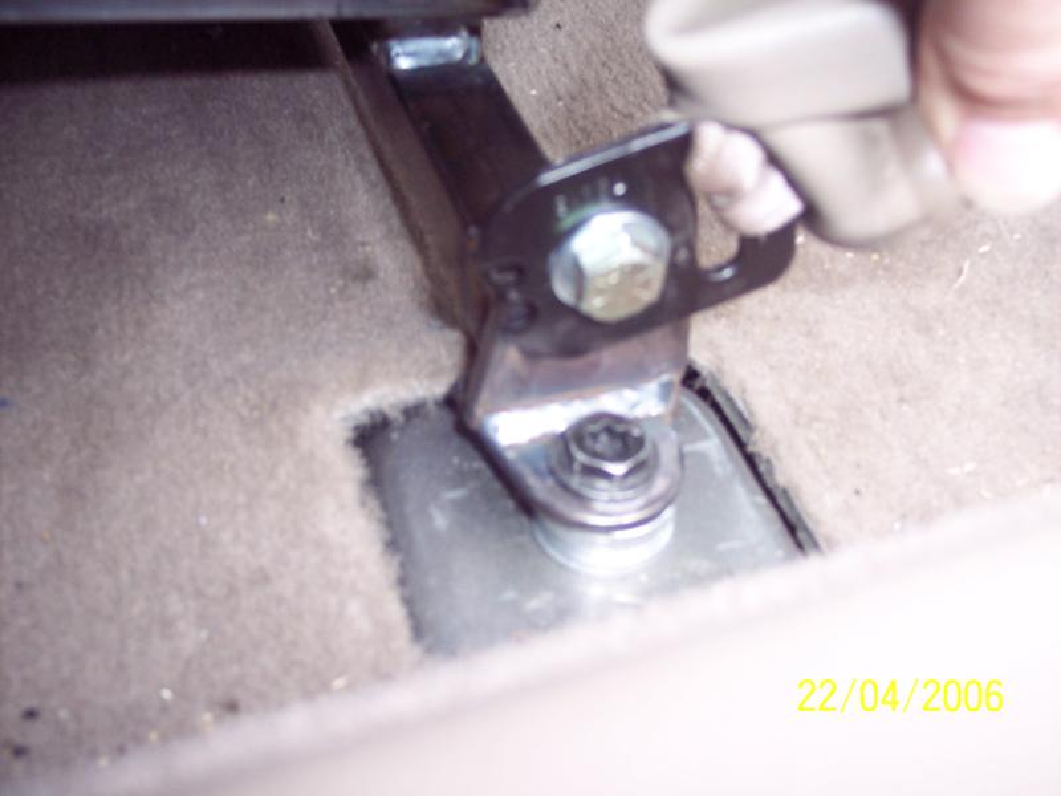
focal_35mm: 39
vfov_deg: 36.8
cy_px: 398
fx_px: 1195
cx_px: 530
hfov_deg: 47.9
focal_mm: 8
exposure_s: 1/60
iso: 140
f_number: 2.8
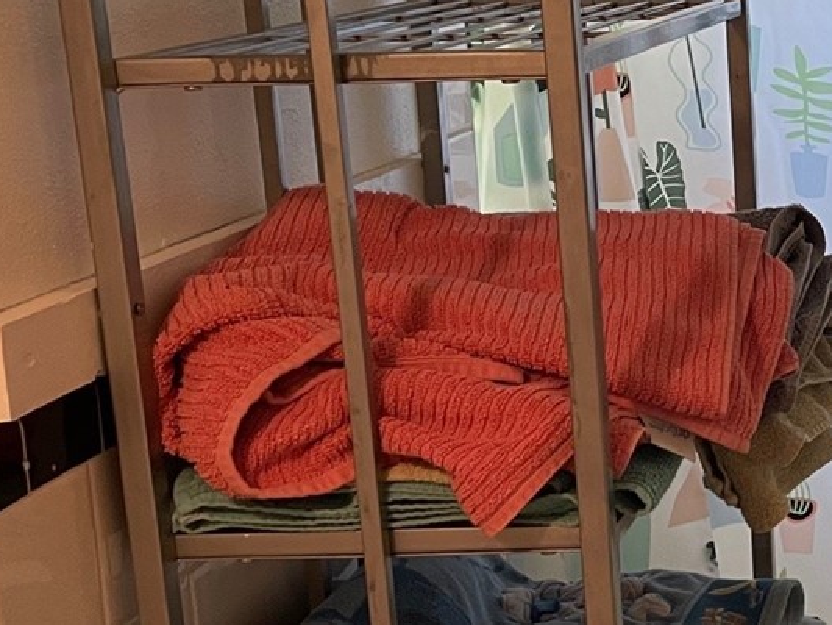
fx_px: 1875
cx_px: 1052
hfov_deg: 22.6
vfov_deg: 18.9
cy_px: 308
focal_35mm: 78
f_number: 1.6
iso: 160
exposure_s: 1/60
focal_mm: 4.2
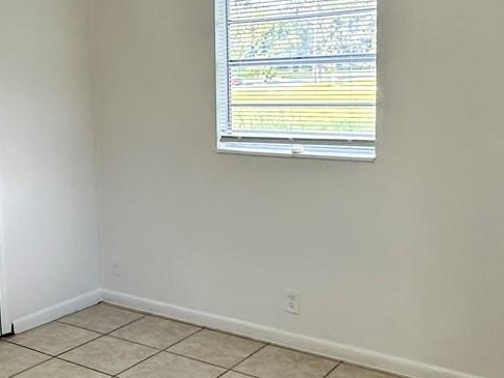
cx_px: 126
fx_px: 670
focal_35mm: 46
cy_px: 148
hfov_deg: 40.1
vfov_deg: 31.4
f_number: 2.2
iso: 200
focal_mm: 2.22
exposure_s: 1/120
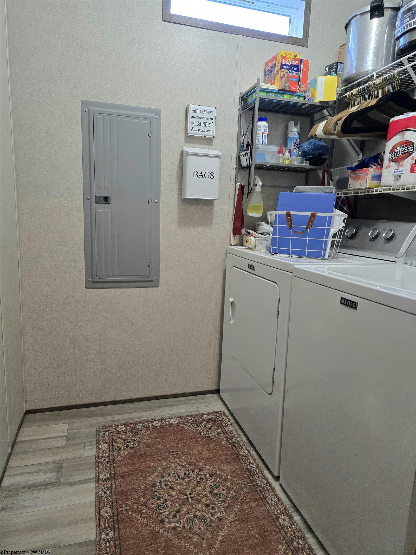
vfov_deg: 73.9
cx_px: 208
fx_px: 369
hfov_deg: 58.9
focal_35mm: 23
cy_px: 278
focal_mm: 6.3
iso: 500
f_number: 1.7
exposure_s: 1/120
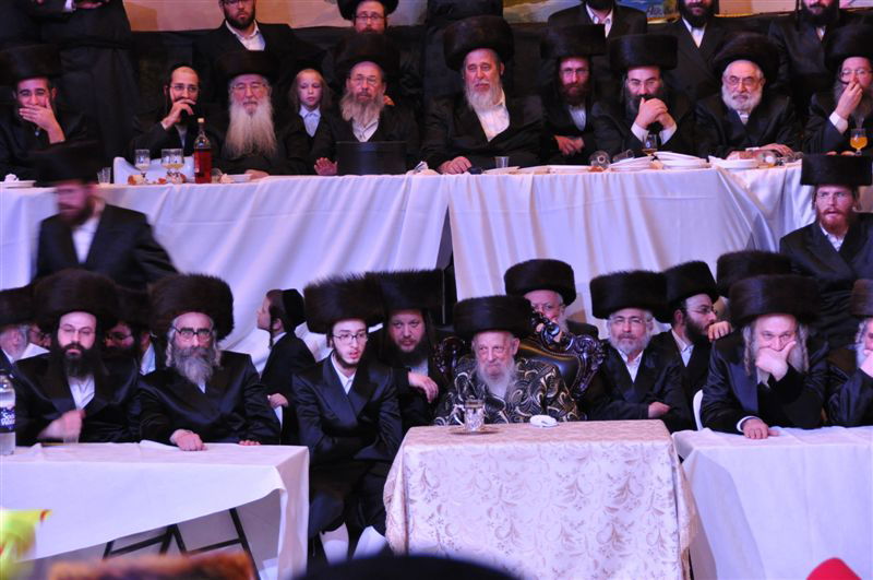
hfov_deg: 17.1
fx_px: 2906
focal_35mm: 120
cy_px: 290
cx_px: 436
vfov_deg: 11.4
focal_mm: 80
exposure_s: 1/20
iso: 1600
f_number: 5
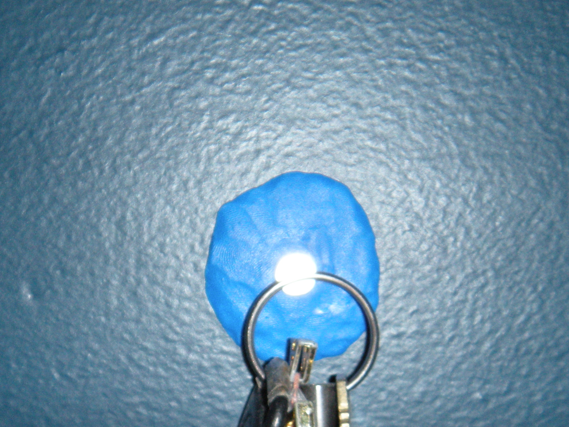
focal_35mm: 67
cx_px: 206
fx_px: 1101
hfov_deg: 28.8
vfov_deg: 21.6
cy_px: 363
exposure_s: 1/60
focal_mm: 5.9
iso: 200
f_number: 3.8
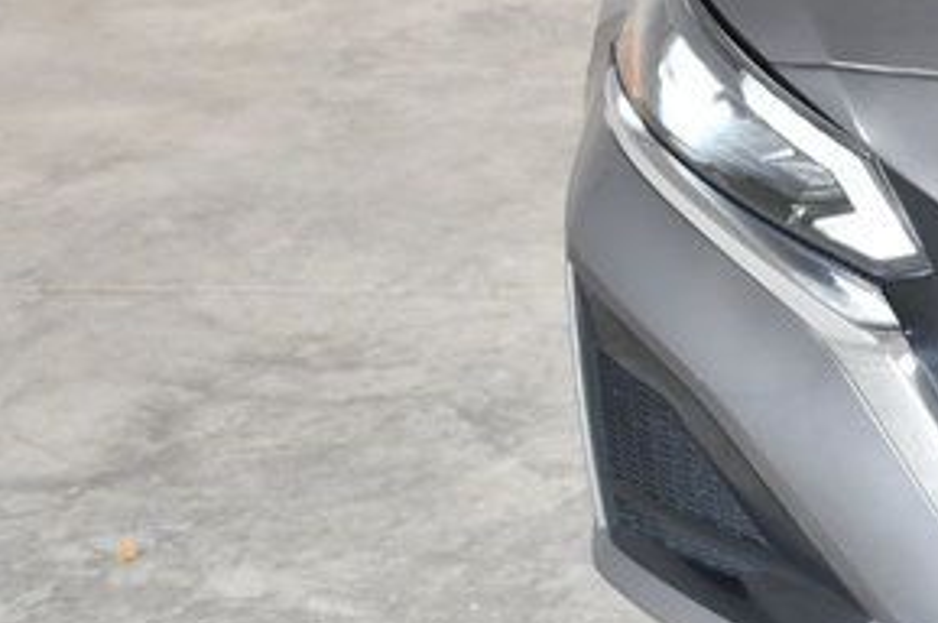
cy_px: -120
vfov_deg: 11.5
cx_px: 1548
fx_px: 3045
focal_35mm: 117
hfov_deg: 15.6
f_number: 5.6
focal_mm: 22
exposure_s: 1/125
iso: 400
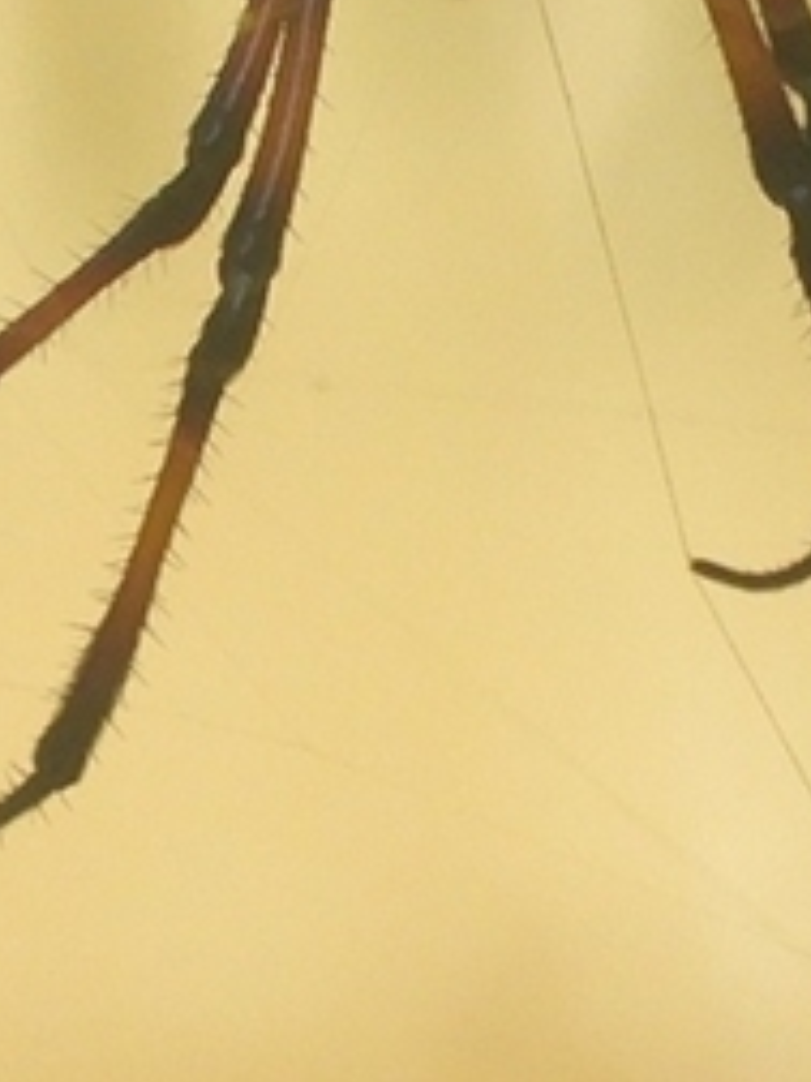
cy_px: -468
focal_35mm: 1239
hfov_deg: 1.2
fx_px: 38704
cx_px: 390
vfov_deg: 1.6
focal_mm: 64.5
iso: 140
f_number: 5.6
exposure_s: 1/125
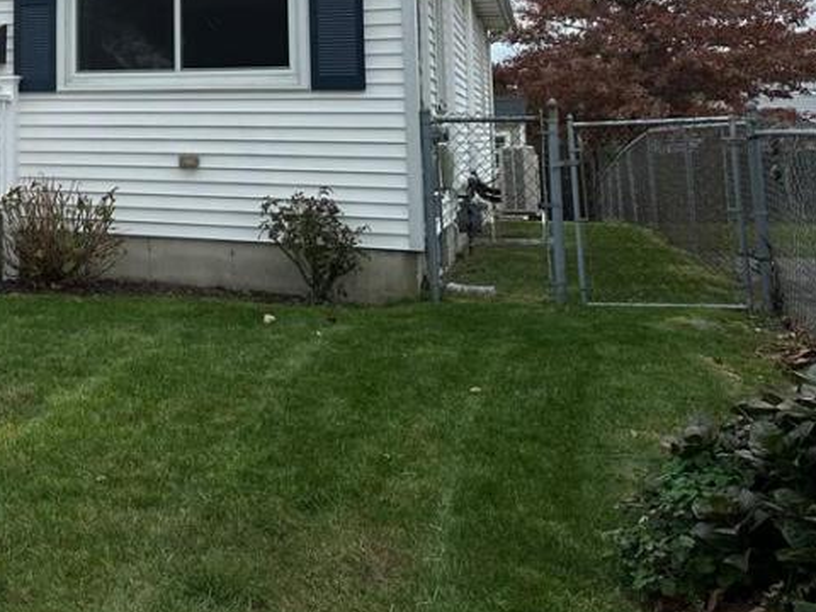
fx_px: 1131
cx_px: 7
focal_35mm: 48
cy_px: 17
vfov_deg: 28.6
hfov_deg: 35.9
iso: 80
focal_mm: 6.86
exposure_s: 1/1495
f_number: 1.78
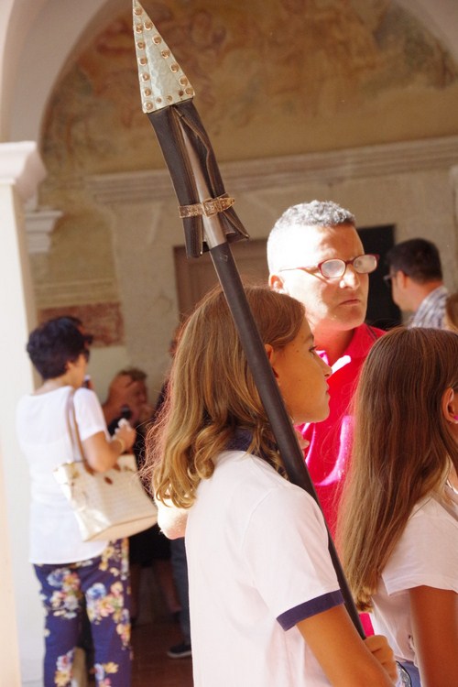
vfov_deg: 18.8
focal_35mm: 109
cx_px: 229
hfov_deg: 12.6
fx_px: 2080
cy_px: 344
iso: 2500
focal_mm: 73
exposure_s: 1/320
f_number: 8
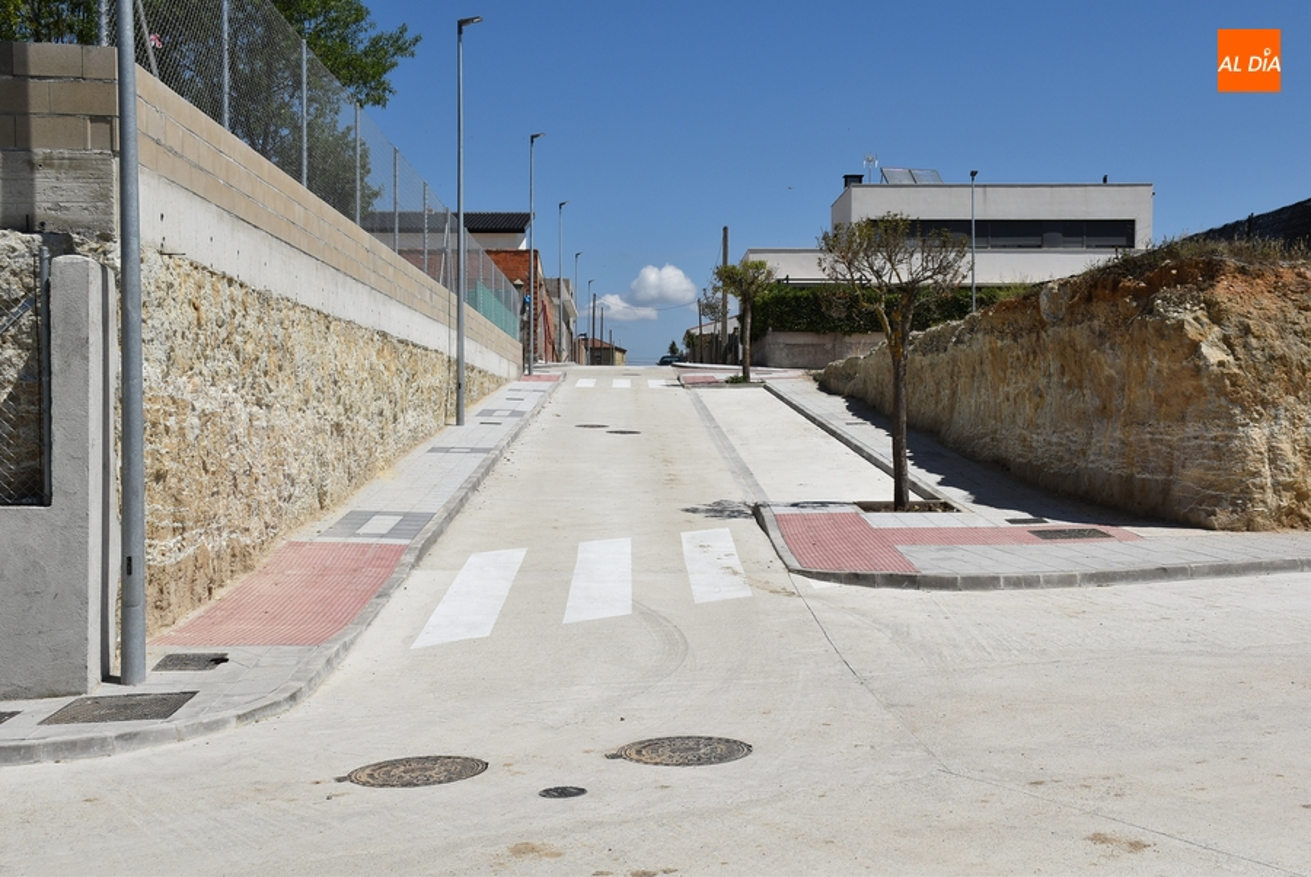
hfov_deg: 47.9
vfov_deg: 33.1
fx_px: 1476
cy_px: 438
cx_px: 656
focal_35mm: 40
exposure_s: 1/500
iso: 200
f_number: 11
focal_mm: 27
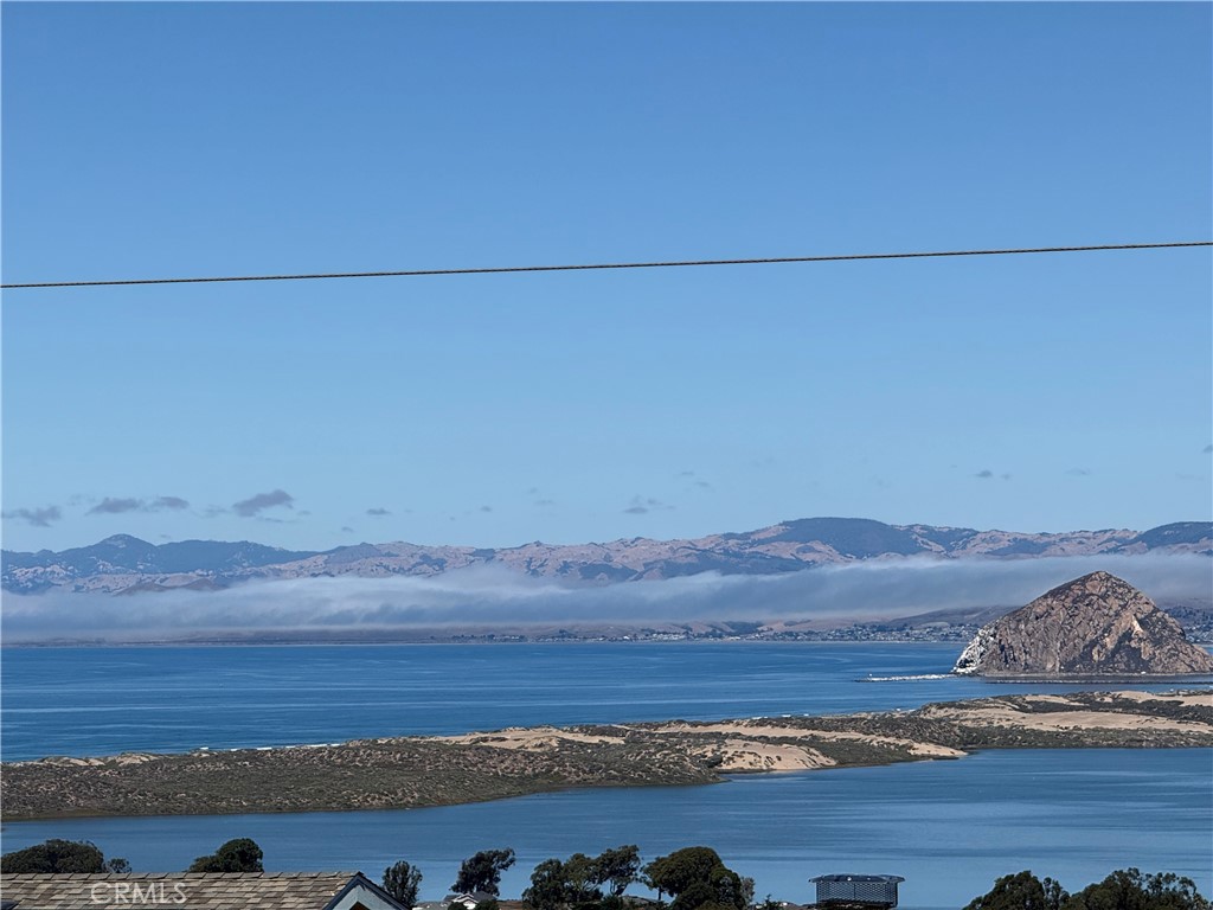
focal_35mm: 120
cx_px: 606
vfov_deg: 12.3
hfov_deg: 16.4
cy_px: 455
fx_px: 4205
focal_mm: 15.66
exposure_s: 1/3195
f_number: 2.8
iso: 50
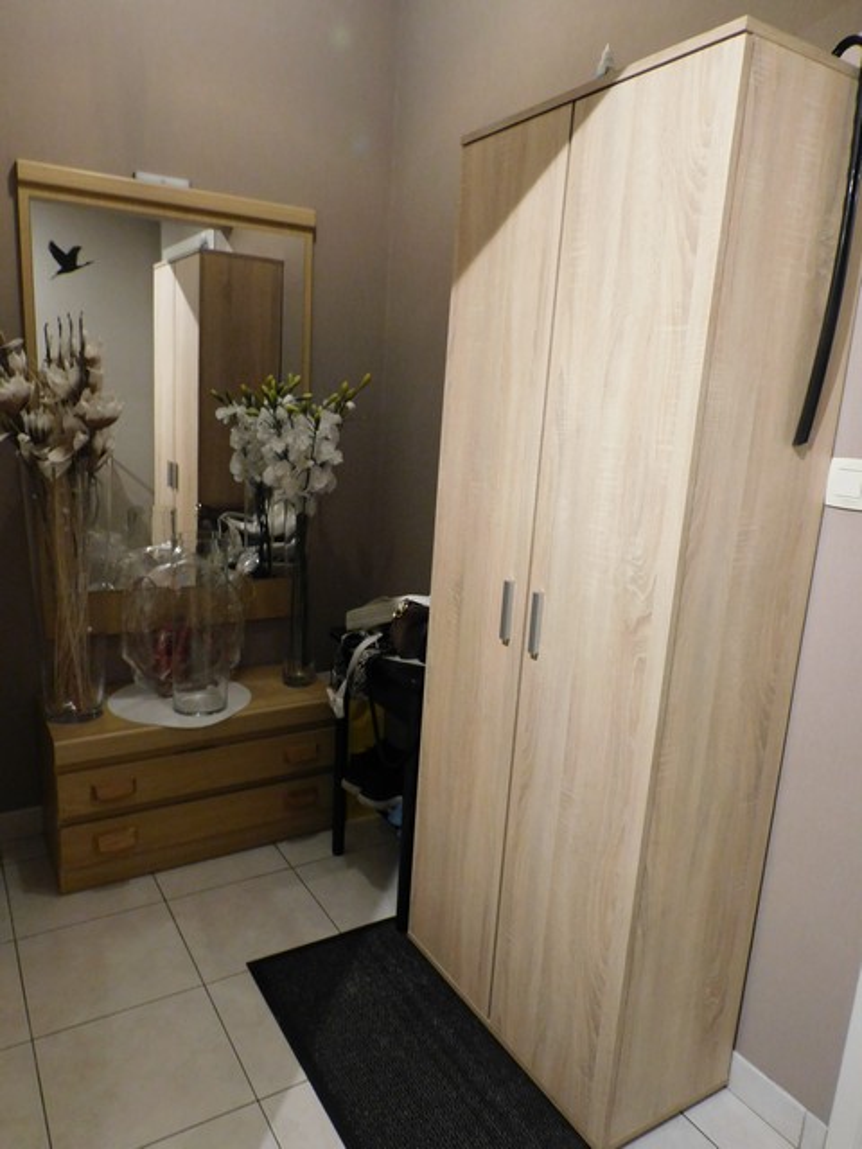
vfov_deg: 71.6
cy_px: 574
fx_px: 797
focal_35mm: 24
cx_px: 431
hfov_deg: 56.8
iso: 400
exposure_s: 1/10
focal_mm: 4.3
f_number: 3.3
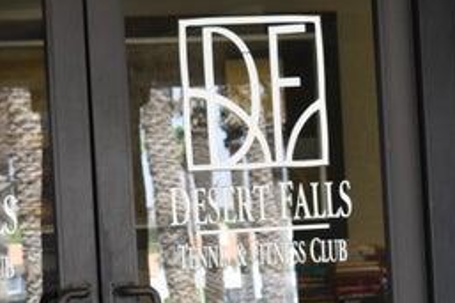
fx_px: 2690
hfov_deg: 9.7
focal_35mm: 213
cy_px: 294
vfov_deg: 6.4
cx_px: 138
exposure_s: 1/100
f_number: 5
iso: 400
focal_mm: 38
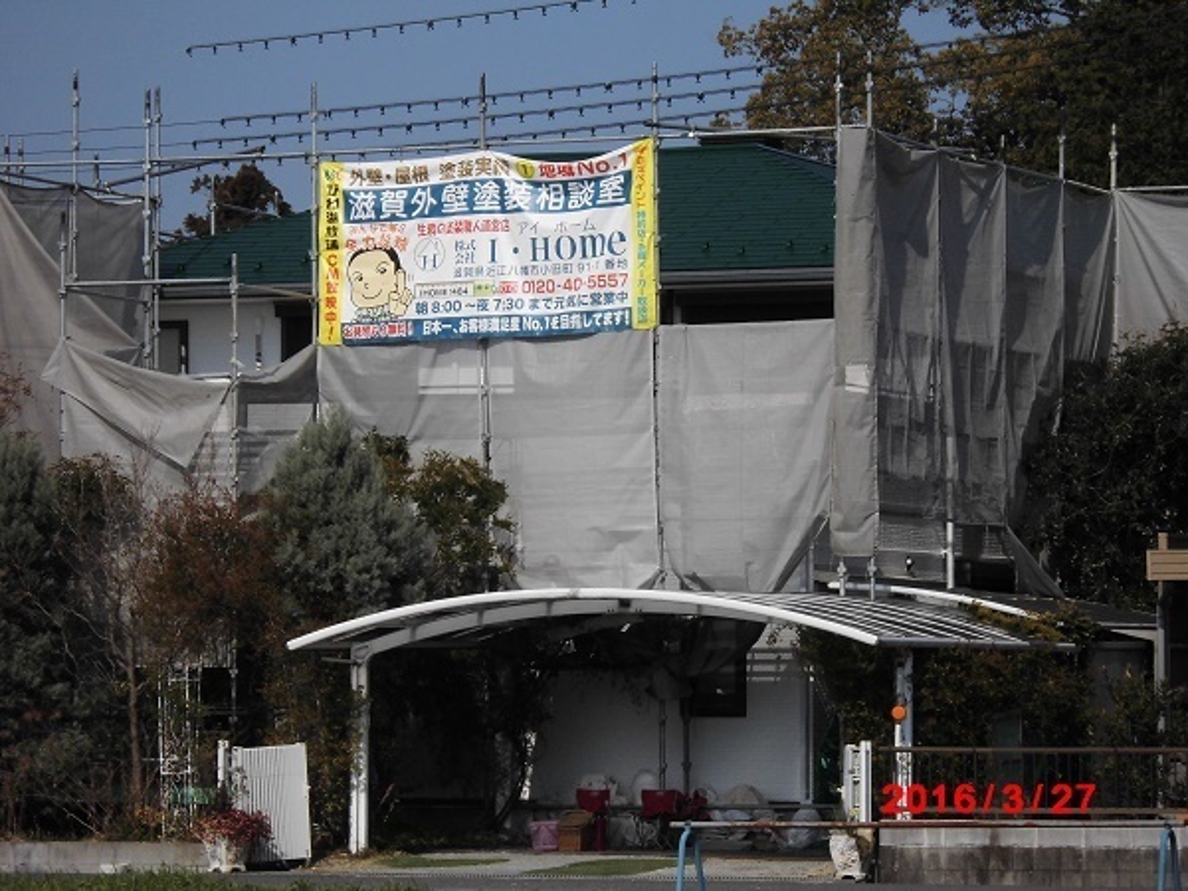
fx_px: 4839
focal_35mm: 141
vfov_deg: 10.5
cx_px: 594
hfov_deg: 14.0
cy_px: 446
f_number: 15.28
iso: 160
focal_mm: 25.1
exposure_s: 1/250
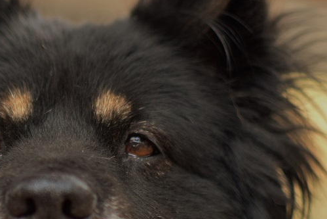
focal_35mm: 126
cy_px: 172
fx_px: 1147
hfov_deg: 15.9
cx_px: -3
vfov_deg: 10.8
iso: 500
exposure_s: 1/800
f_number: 1.8
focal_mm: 35
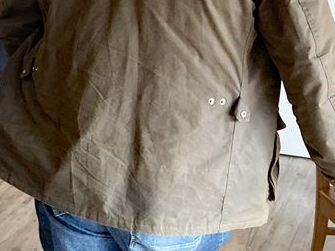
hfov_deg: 19.1
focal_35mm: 101
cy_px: 40
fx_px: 977
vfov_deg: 14.5
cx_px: 26
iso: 100
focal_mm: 3.99
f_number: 1.8
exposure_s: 1/60
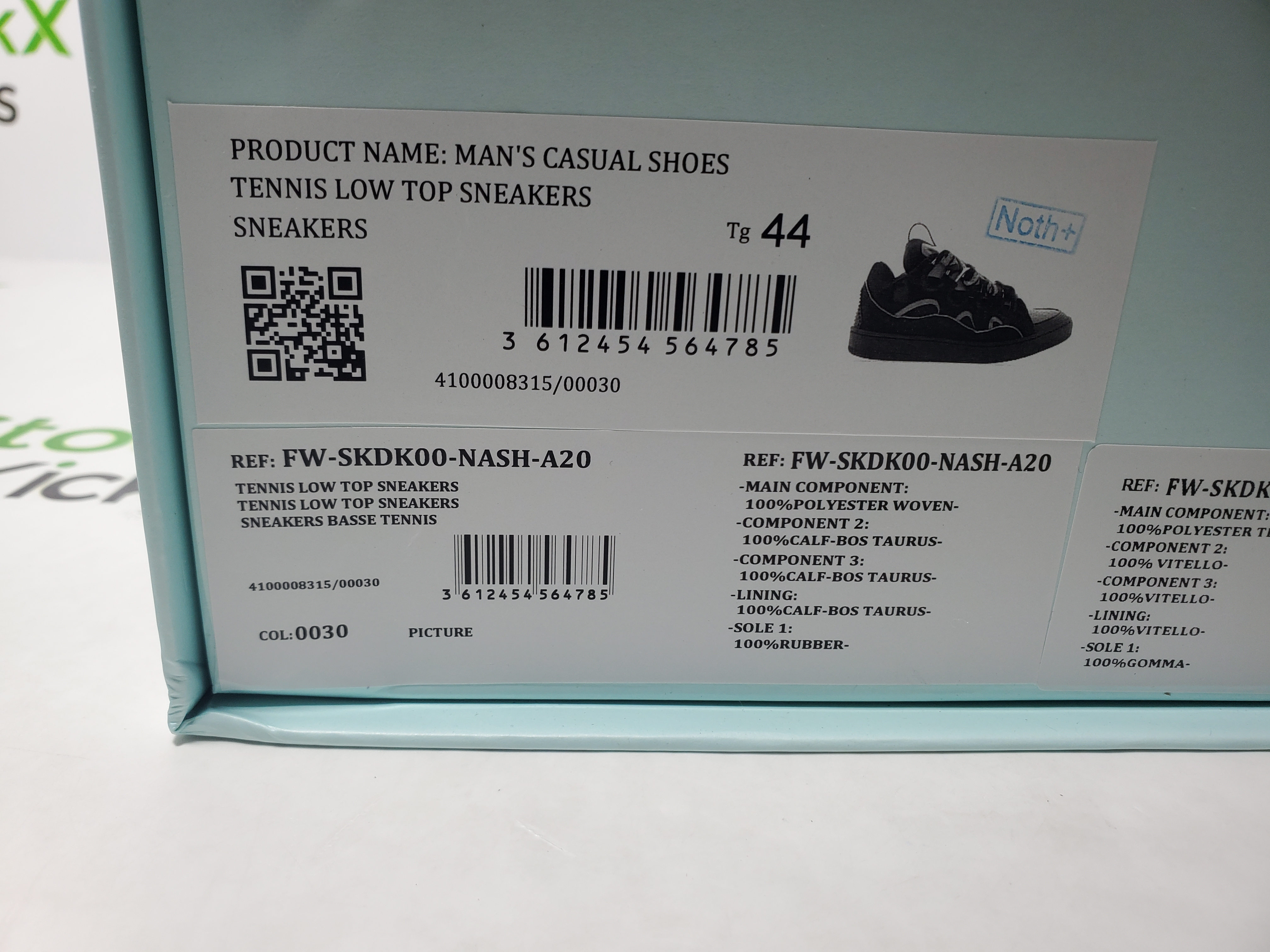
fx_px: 954
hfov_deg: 67.3
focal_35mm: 26
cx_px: 635
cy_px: 476
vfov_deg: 53.1
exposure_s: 1/164
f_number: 2.4
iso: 50
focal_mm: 4.3
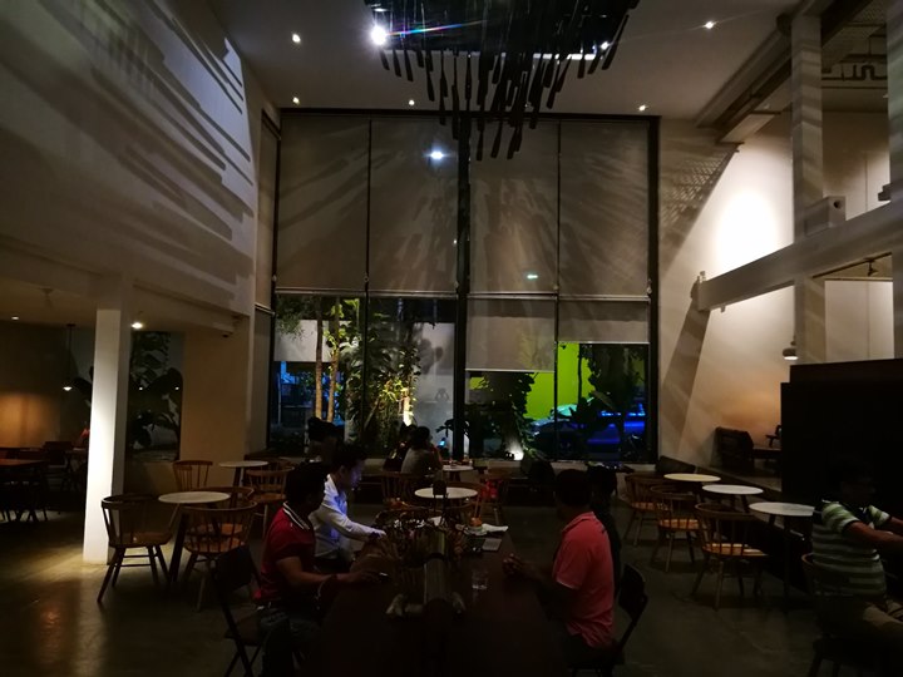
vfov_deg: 51.4
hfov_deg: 65.3
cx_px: 452
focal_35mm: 27
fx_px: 704
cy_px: 338
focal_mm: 4.5
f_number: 2.2
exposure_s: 1/20
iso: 640
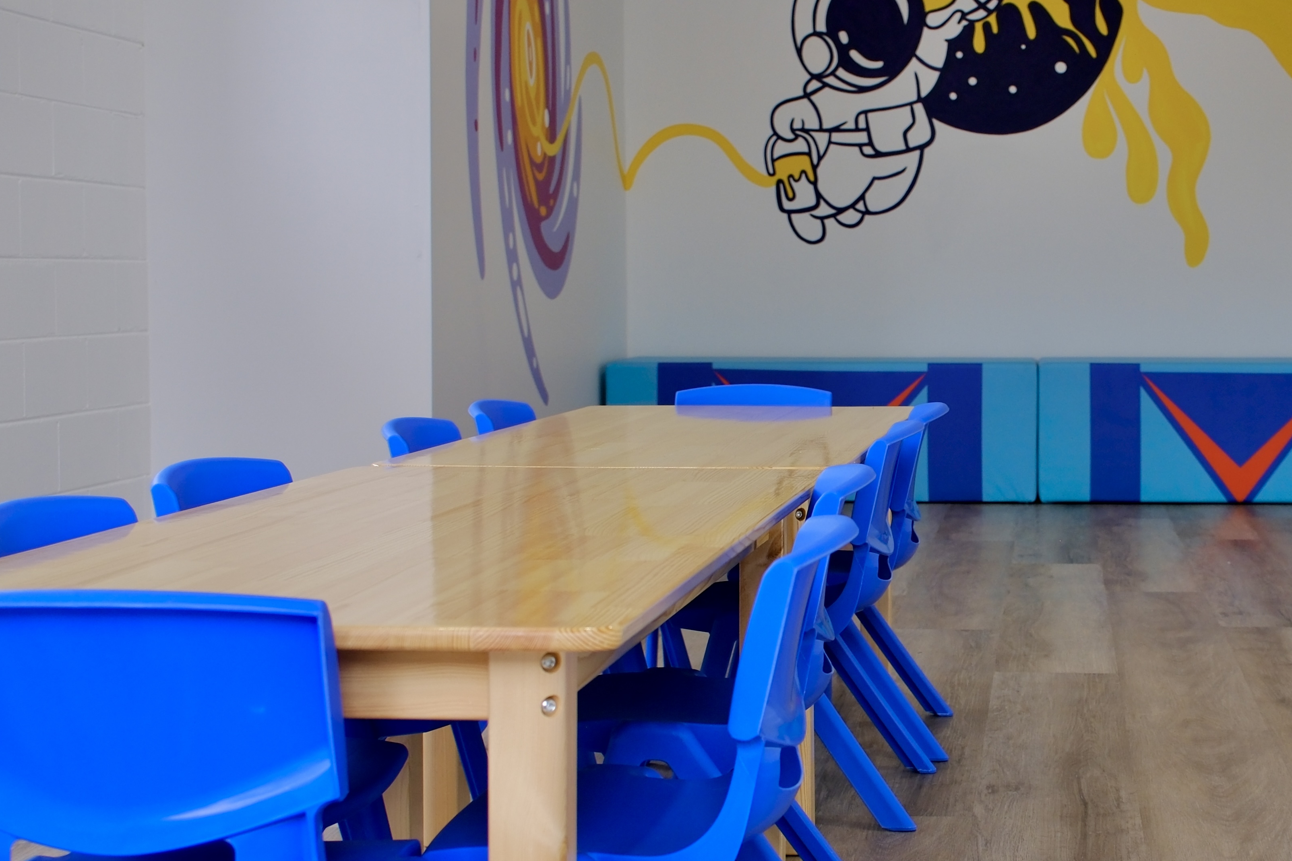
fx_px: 1687
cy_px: 484
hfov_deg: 40.8
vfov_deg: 28.6
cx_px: 964
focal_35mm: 47
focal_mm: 20.4
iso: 320
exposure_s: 1/125
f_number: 3.2
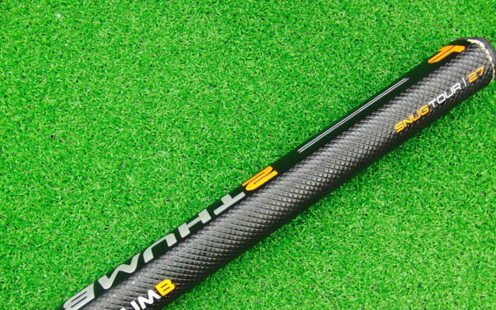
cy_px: 180
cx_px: 246
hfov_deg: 49.3
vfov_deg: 31.9
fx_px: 541
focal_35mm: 40
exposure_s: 1/20
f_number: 3.6
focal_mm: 6.42
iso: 400
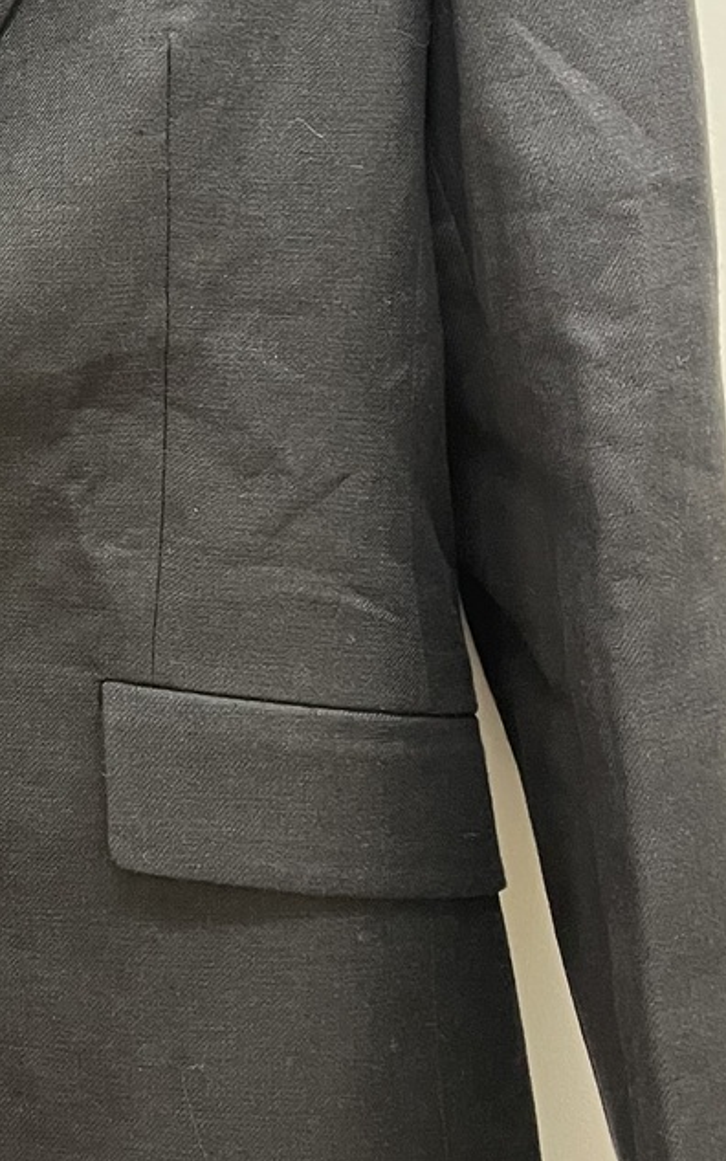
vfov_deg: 30.3
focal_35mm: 67
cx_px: -279
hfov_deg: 17.9
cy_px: 347
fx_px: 2120
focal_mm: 5.1
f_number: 1.6
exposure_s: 1/33
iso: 400
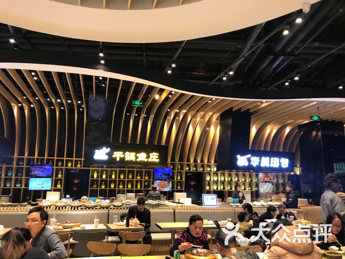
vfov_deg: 49.7
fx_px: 279
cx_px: 172
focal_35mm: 28
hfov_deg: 63.4
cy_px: 130
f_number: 1.8
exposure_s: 1/20
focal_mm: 3.99
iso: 40
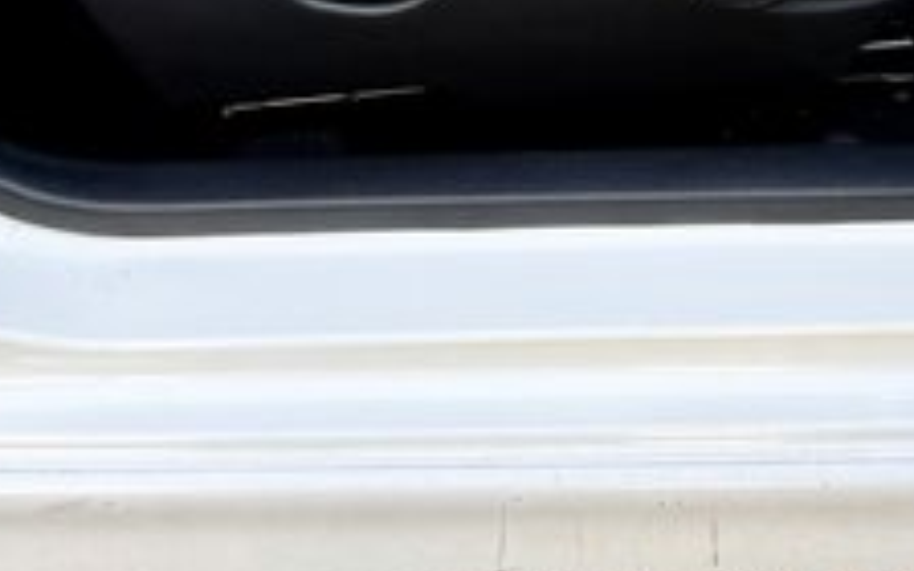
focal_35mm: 91
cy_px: -461
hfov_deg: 22.8
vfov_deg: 13.0
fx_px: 2267
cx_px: 522
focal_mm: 6.76
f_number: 1.78
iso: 64
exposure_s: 1/124
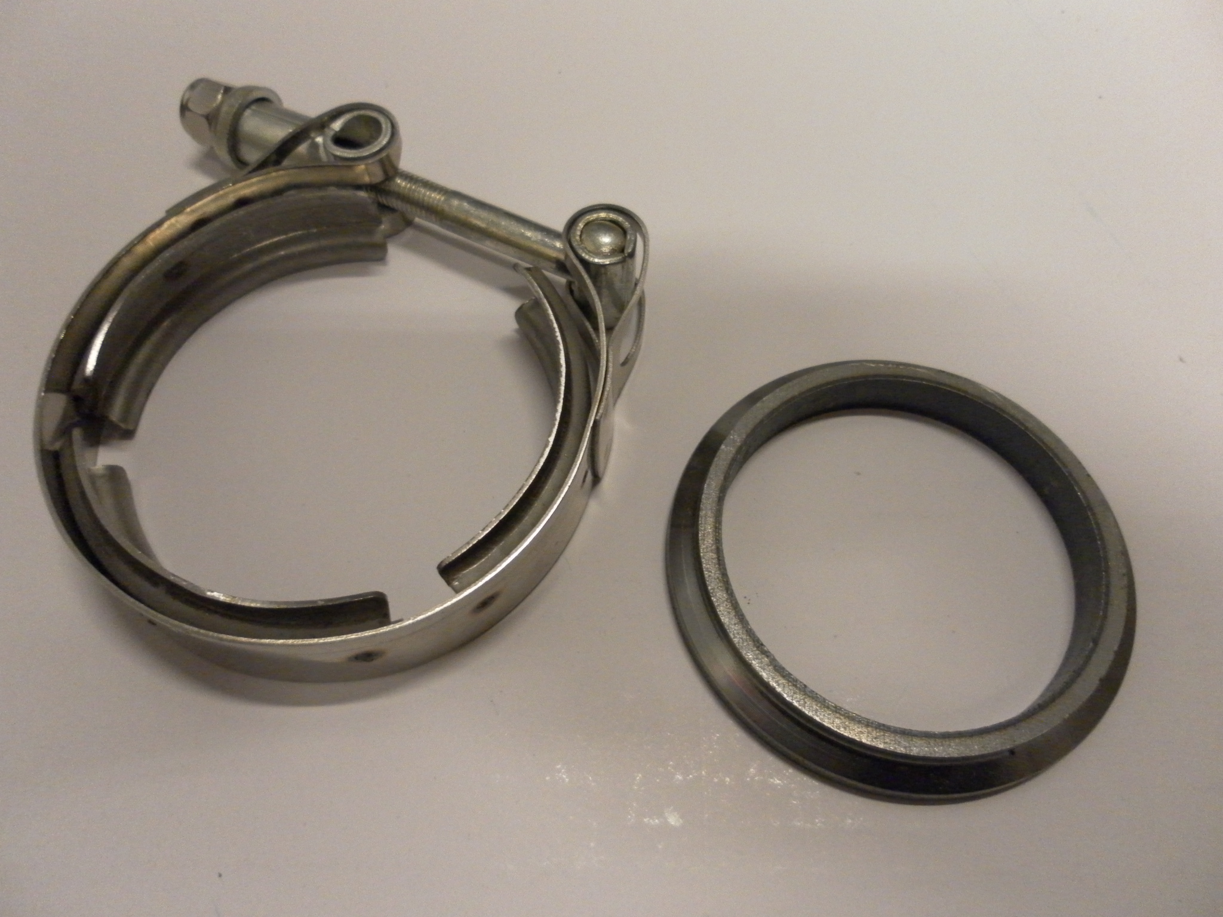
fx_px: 989
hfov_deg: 63.4
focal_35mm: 28
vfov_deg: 49.7
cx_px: 612
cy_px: 458
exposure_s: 1/25
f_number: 3.2
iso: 400
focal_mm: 4.9
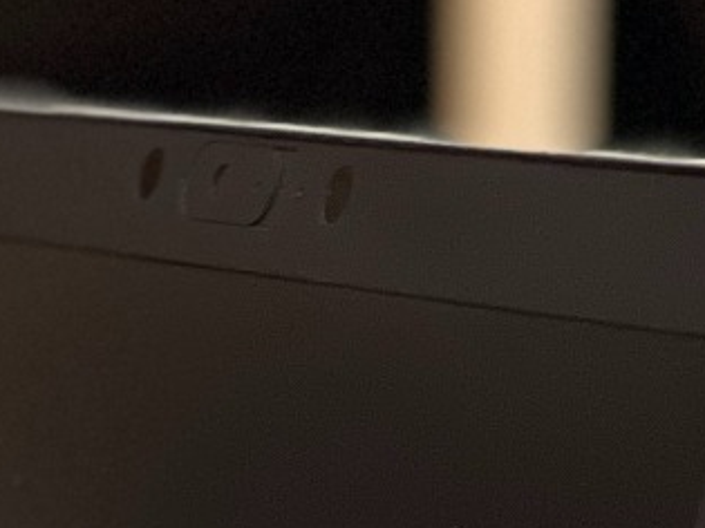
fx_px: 6617
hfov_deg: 6.0
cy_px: 1217
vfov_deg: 4.5
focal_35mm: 325
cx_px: -589
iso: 250
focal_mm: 7.5
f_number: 2.2
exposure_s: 1/71
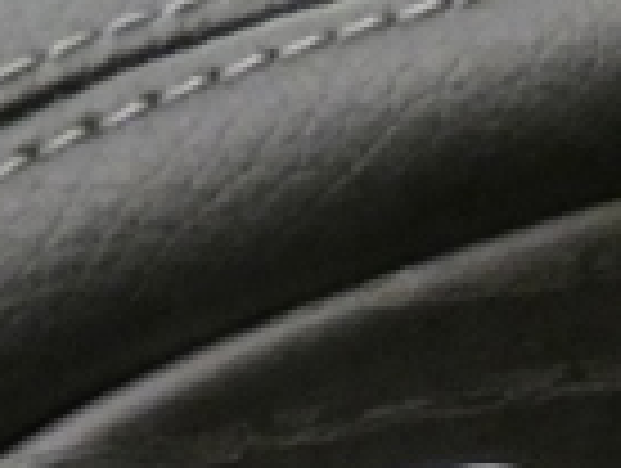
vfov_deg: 3.2
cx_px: 1490
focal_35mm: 468
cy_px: 864
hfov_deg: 4.1
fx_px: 8410
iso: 1600
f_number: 4.5
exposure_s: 1/15
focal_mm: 14.5
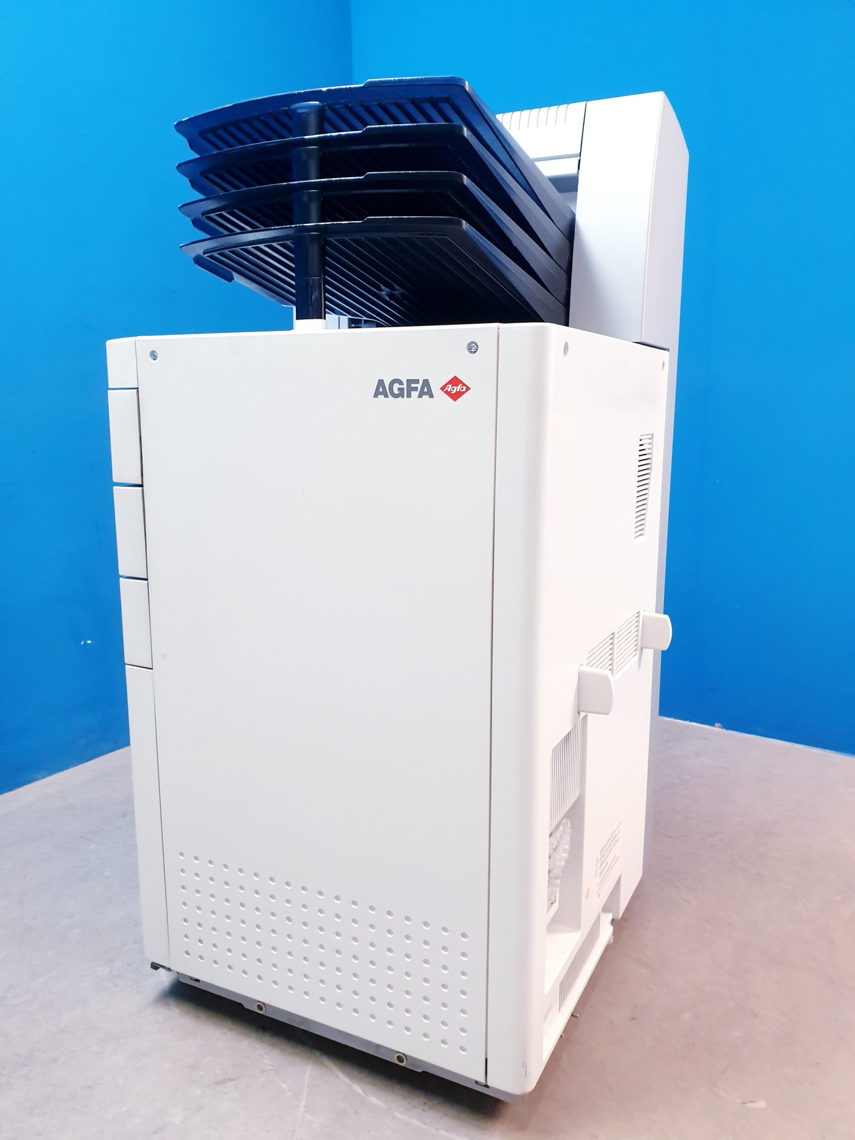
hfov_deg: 53.1
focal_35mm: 26
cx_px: 428
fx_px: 856
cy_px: 570
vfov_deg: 67.3
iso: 320
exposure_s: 1/50
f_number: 2.4
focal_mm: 4.3
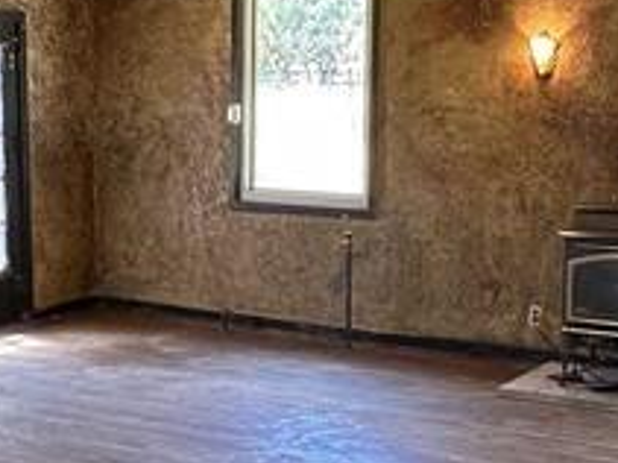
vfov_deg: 21.6
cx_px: 351
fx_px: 1213
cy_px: 190
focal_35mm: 68
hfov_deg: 28.5
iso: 160
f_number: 2.2
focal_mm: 2.22
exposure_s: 1/60
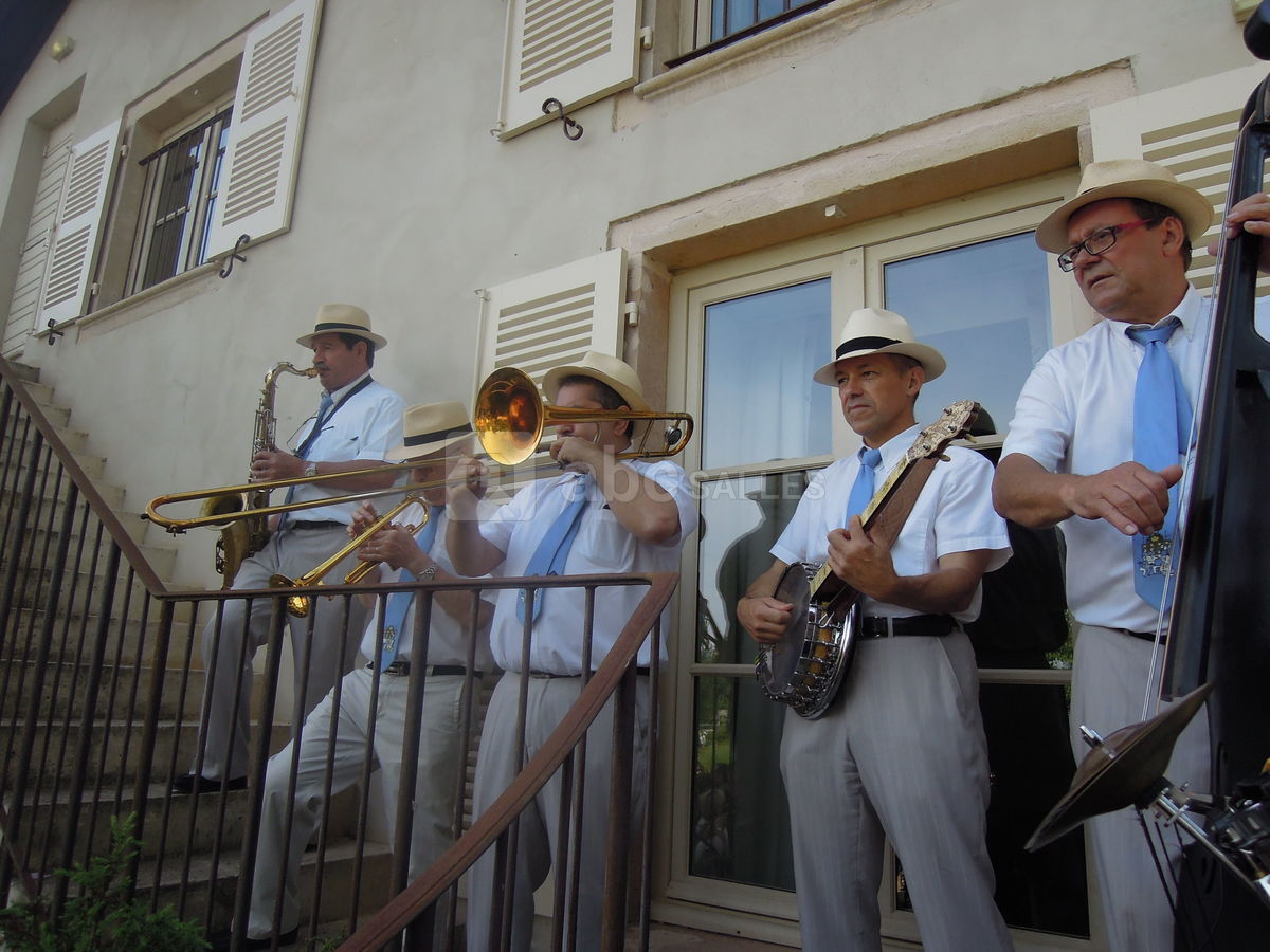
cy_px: 476
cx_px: 635
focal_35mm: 24
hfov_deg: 71.6
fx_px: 881
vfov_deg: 56.8
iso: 160
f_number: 2.2
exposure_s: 1/1250
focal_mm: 4.3
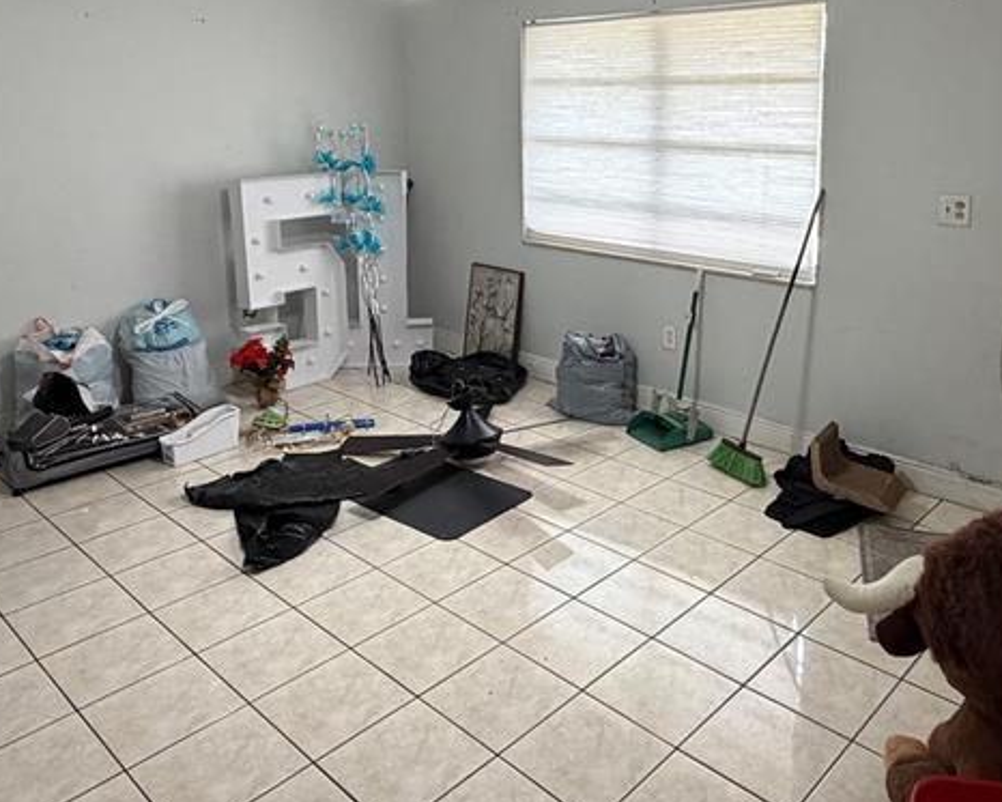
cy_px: 230
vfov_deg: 47.2
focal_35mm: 30
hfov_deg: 58.4
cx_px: 587
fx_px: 890
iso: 500
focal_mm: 2.22
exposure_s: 1/60
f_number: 2.2
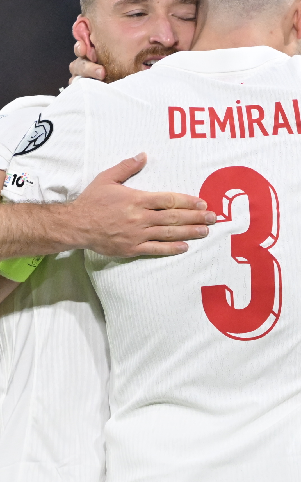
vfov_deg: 2.3
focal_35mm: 913
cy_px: 225
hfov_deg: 1.4
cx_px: 236
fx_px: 11982
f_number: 2.8
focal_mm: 400
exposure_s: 1/2500
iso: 4000
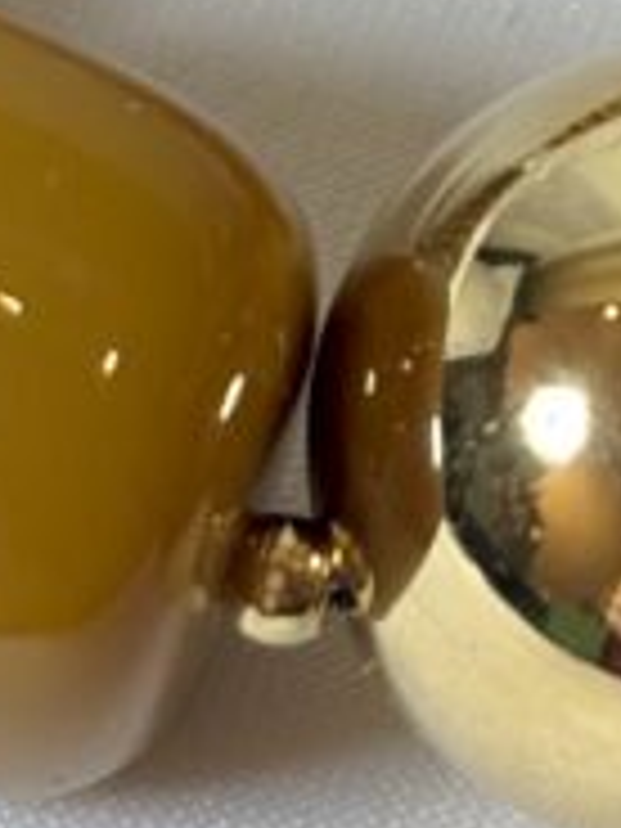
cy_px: -495
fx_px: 6913
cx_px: 369
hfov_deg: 5.1
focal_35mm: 289
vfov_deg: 6.7
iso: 25
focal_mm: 5.96
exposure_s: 1/112
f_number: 1.6
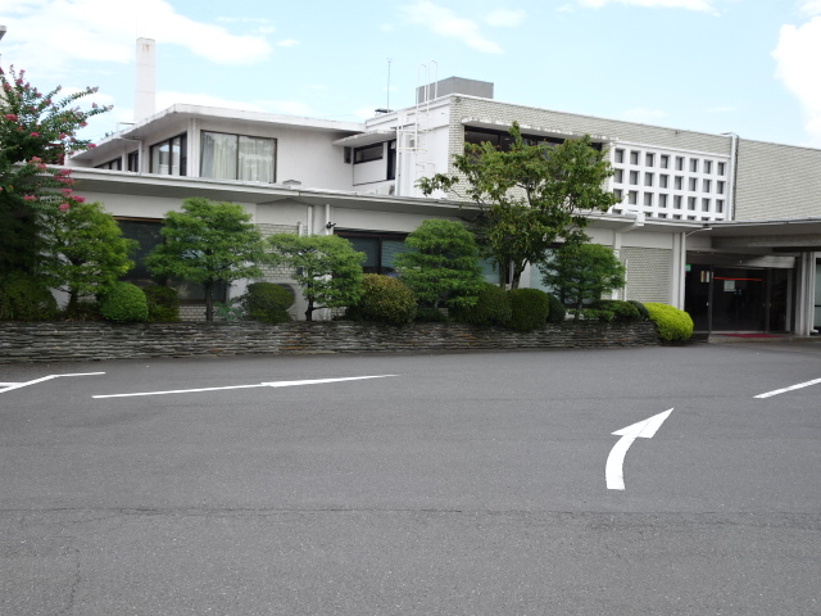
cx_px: 410
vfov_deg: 39.7
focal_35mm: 36
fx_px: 854
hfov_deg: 51.4
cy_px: 308
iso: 80
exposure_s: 1/250
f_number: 4
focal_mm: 6.17
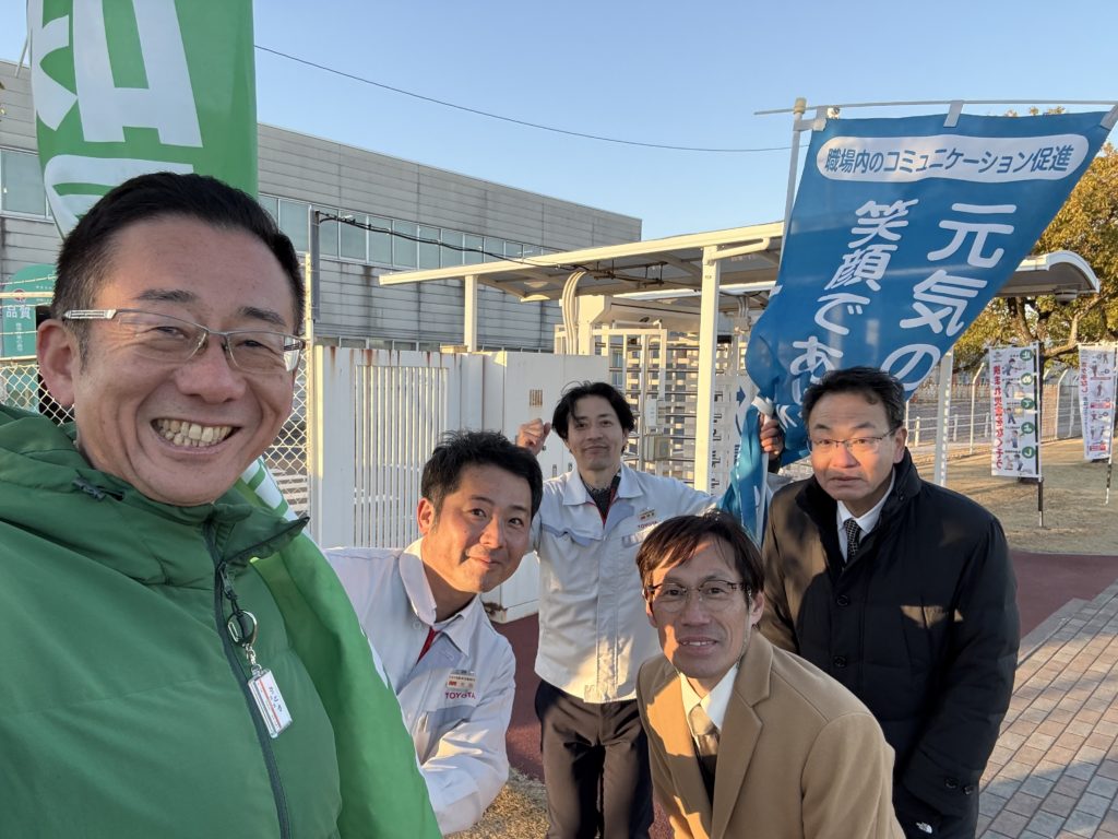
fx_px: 743
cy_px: 420
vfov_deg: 58.9
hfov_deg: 73.9
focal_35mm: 23
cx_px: 559
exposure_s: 1/232
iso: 64
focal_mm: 2.69
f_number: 1.9
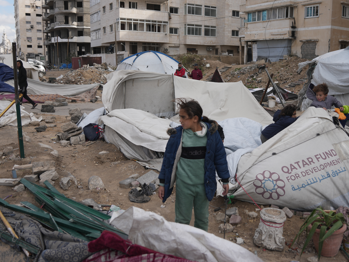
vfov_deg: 41.8
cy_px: 120
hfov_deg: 53.3
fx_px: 343
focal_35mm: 34
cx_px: 220
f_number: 2.8
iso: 200
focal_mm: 24
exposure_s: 1/2500
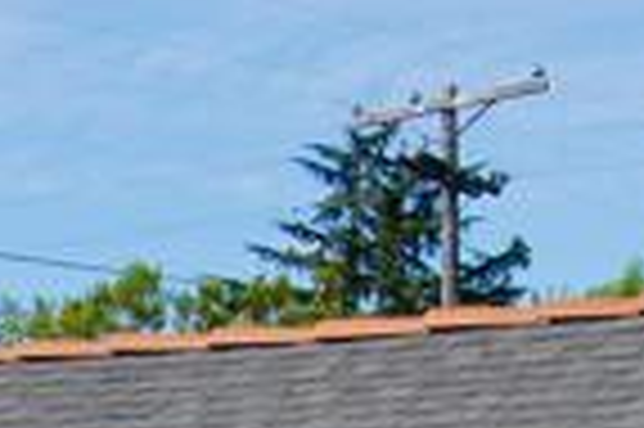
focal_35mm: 127
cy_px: 951
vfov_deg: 9.7
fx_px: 2273
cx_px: -297
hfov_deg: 15.0
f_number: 9
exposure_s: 1/320
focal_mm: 19
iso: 200
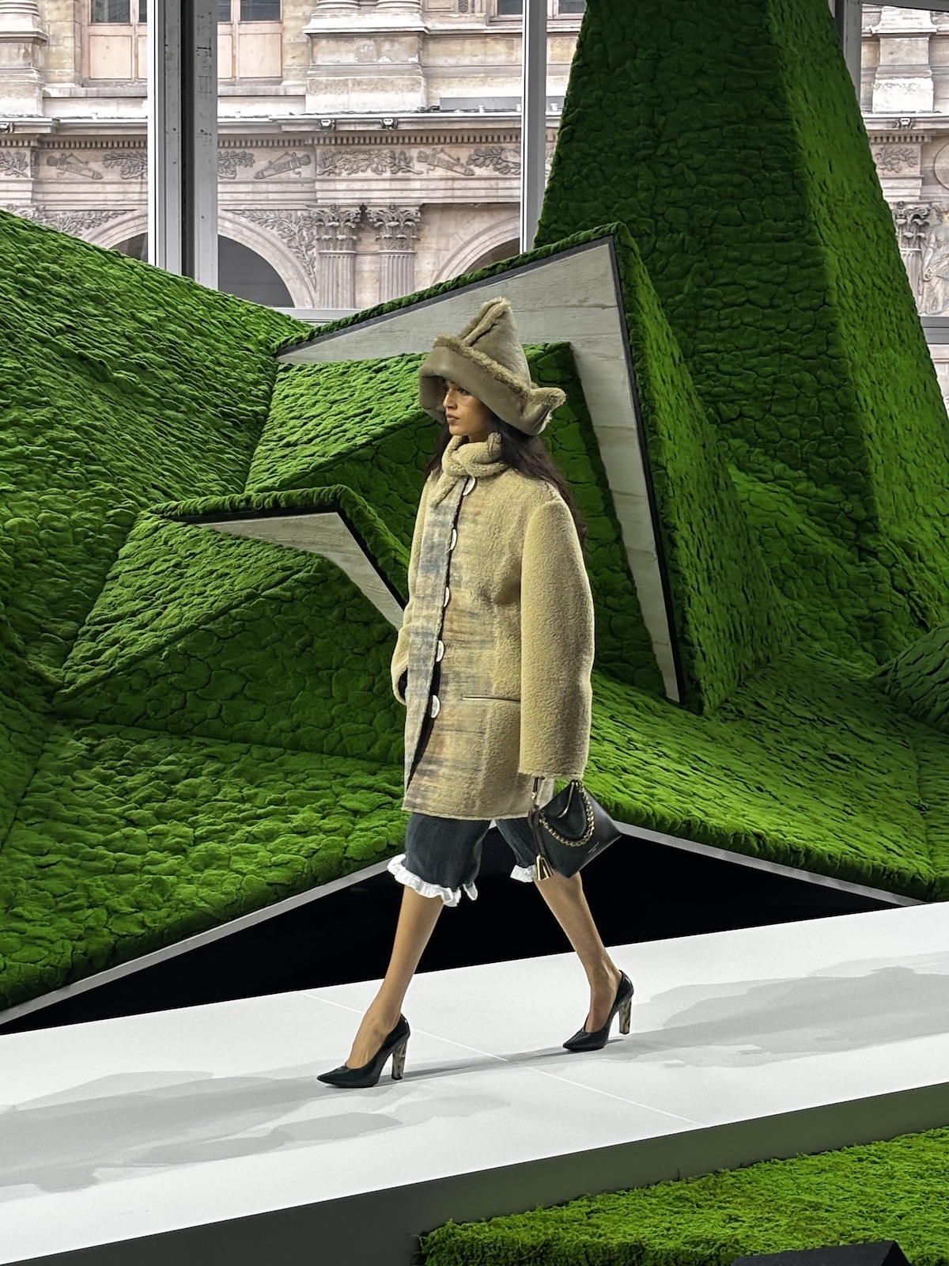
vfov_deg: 36.8
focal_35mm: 52
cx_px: 474
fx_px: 1901
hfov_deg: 28.0
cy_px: 633
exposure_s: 1/200
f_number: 1.6
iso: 32
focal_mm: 5.96
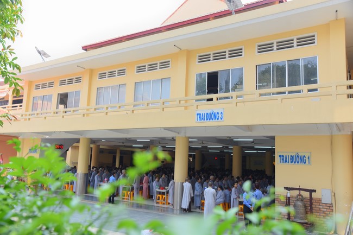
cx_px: 176
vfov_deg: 42.3
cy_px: 118
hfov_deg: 60.3
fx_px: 304
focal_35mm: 31
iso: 100
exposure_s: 1/125
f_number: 7.1
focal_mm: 31
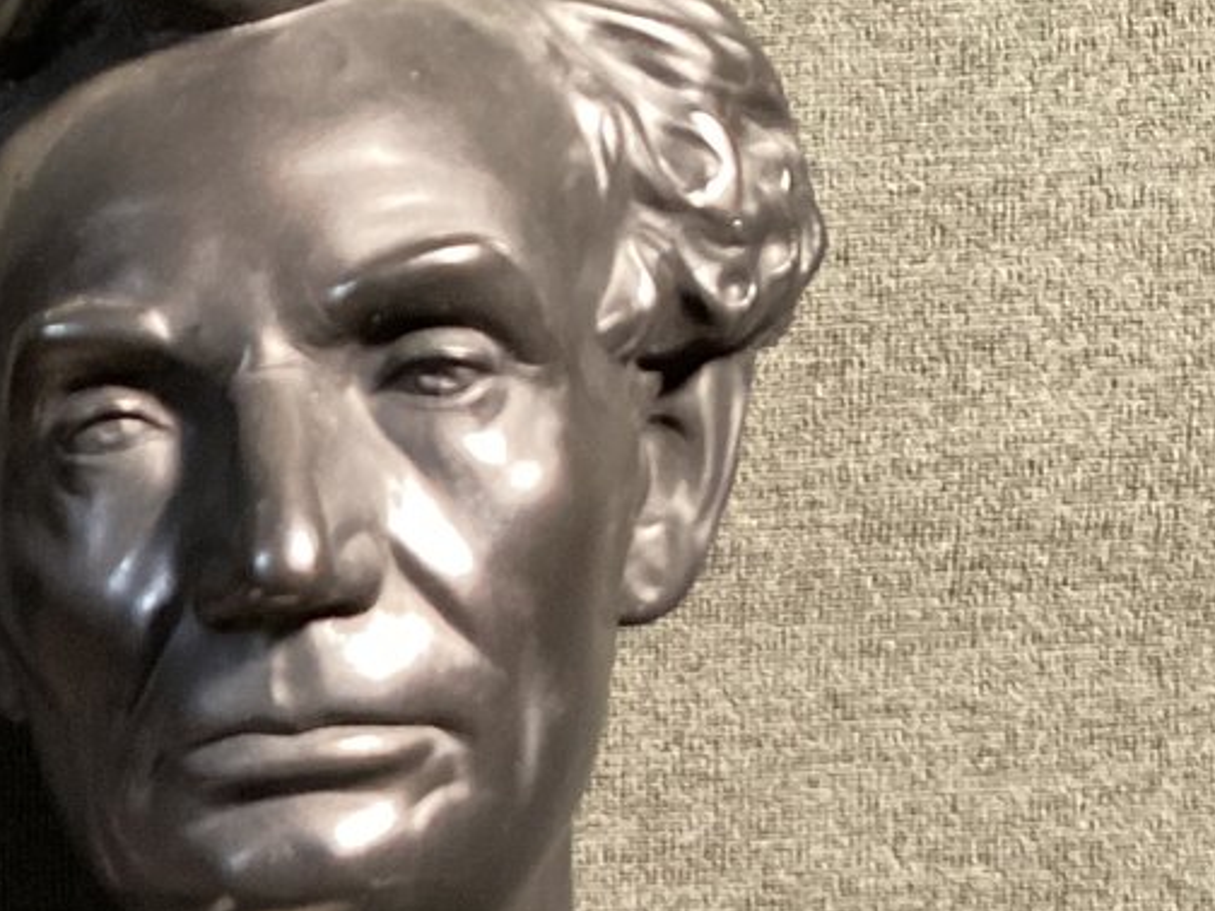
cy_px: 1076
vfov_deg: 15.4
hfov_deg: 19.5
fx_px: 3264
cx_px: -346
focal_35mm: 93
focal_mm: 3.3
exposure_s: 1/33
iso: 250
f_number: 2.4
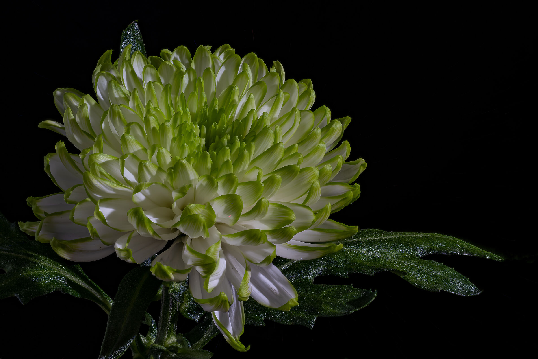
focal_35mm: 105
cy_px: 180
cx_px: 269
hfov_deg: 19.5
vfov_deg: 13.0
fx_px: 1569
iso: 100
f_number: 14
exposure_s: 1/5
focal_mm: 105
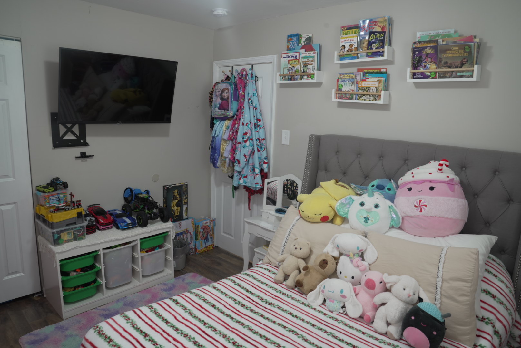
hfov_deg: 73.7
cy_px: 174
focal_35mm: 24
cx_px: 260
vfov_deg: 53.2
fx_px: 348
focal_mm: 24
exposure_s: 1/5
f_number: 8
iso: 400
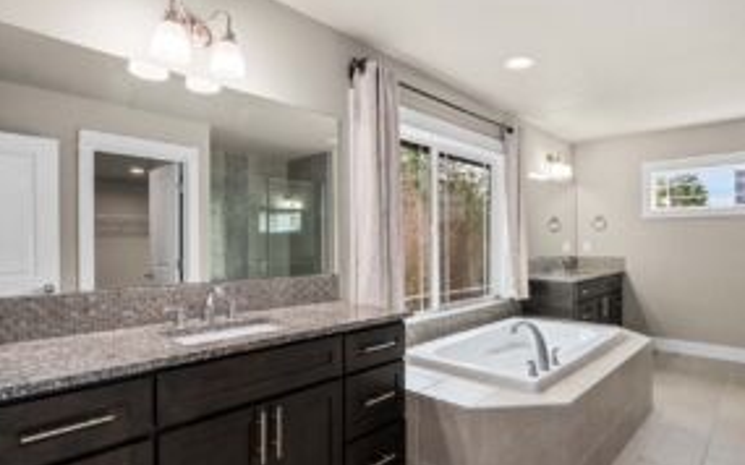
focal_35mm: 20
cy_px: 249
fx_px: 406
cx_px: 437
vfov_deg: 59.6
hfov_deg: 84.3
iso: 500
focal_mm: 14
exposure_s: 1/60
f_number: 6.3
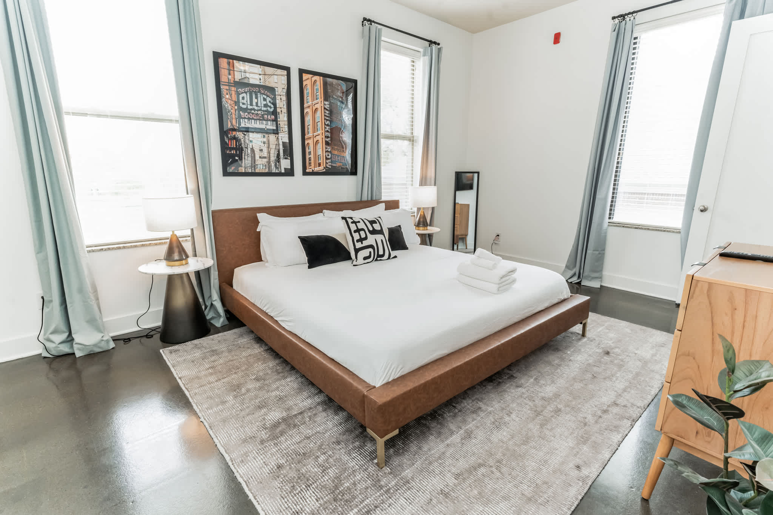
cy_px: 258
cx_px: 386
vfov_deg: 70.4
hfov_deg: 93.3
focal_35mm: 17
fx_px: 365
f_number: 9
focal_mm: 17
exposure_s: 1/10
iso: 400
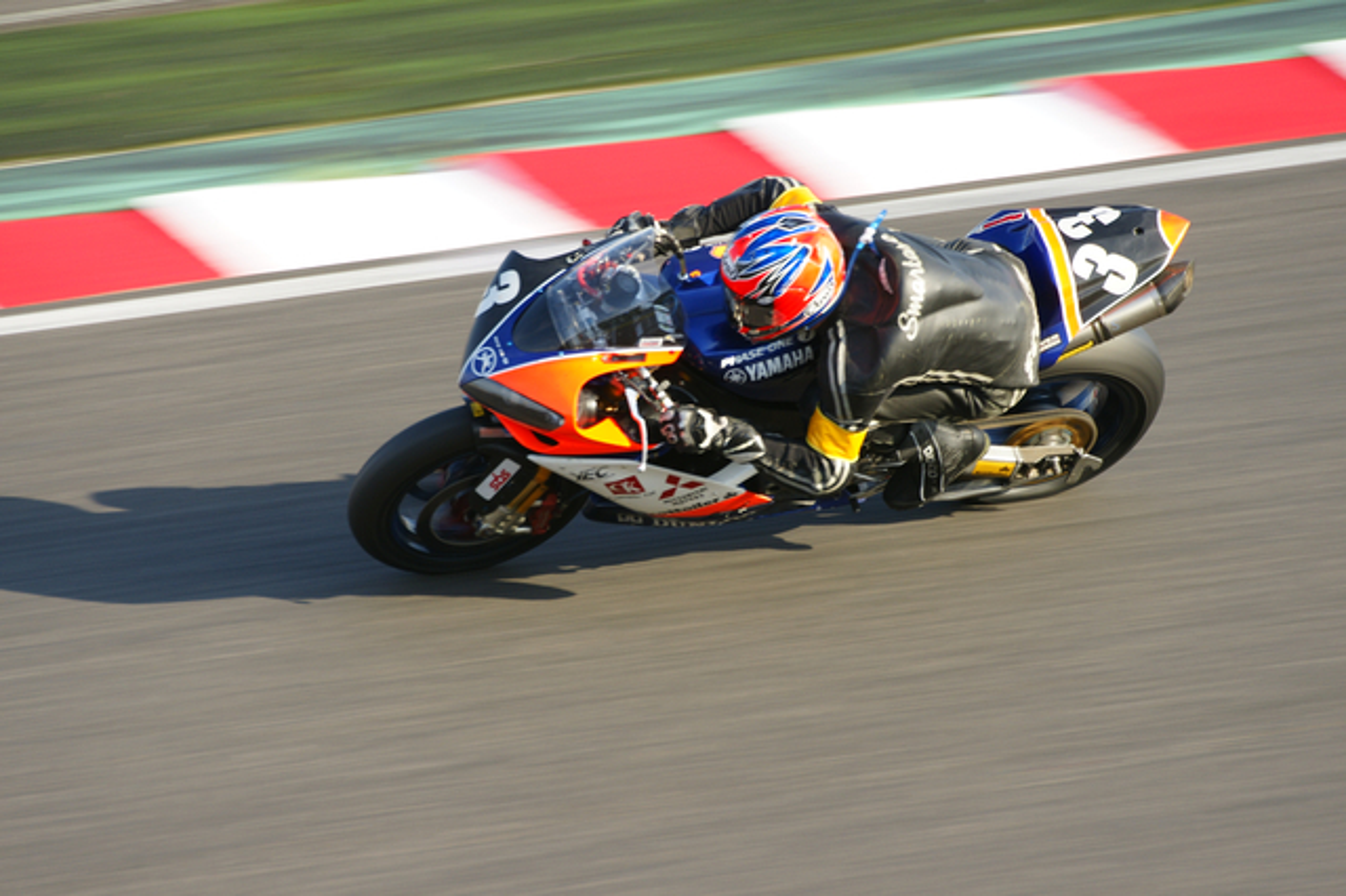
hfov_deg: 3.4
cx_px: 673
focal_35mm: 600
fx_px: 22421
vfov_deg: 2.3
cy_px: 448
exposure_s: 1/250
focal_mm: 400
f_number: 8
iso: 200
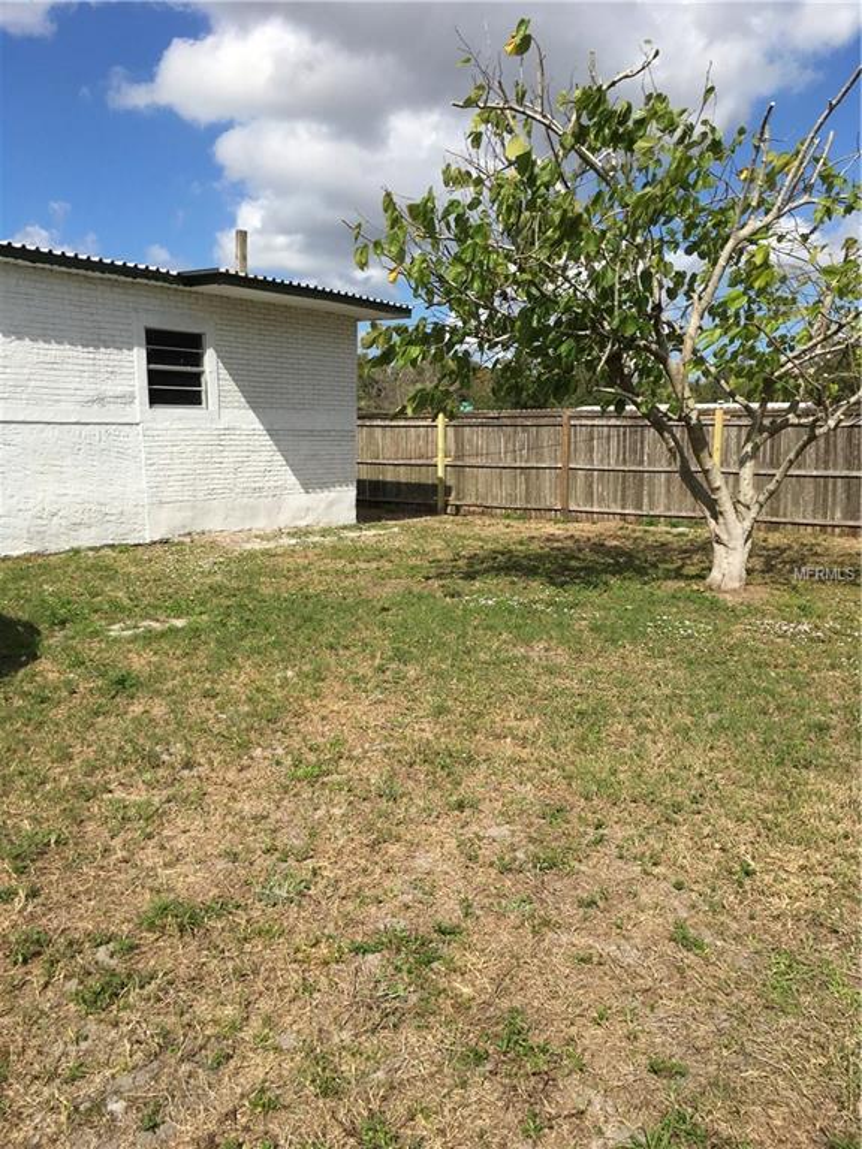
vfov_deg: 61.7
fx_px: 963
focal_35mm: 29
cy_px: 574
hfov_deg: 48.2
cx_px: 431
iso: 25
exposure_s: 1/2404
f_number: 2.2
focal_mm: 4.15
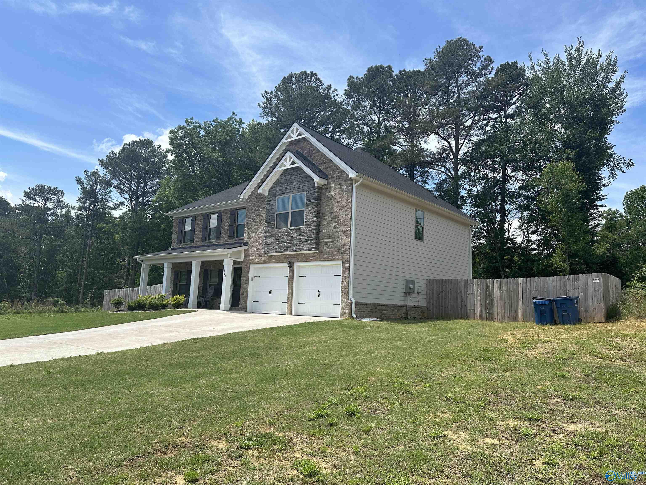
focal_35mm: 24
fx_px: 448
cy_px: 242
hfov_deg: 71.6
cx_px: 323
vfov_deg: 56.8
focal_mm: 6.86
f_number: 1.78
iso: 80
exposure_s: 1/3597
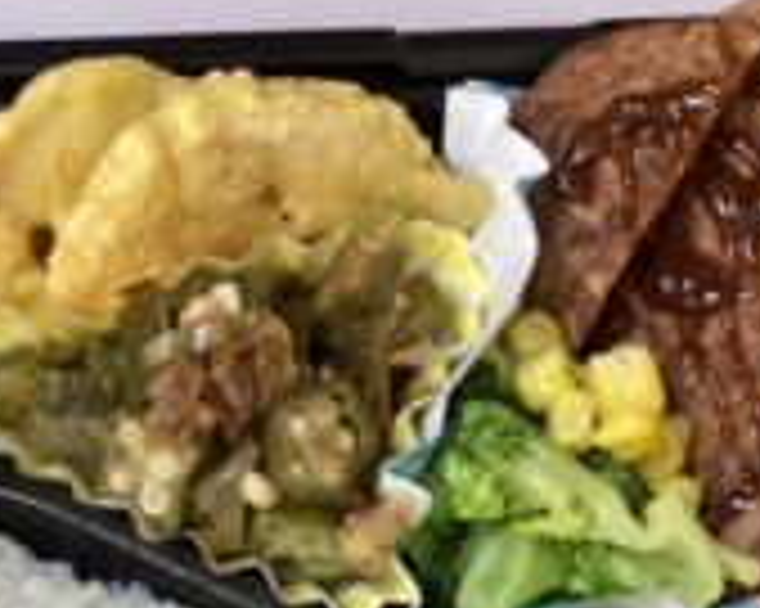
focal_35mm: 67
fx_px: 1506
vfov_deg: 22.2
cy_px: 565
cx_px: 160
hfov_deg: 27.8
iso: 200
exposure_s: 1/60
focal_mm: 3.3
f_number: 2.4
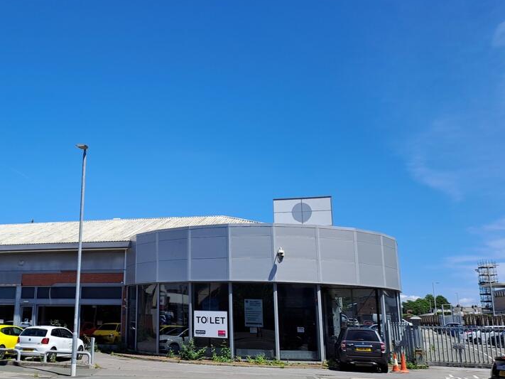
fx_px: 525
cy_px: 188
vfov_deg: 39.6
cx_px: 148
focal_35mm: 36
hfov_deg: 49.9
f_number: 1.8
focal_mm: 4.65
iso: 32
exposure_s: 1/1412
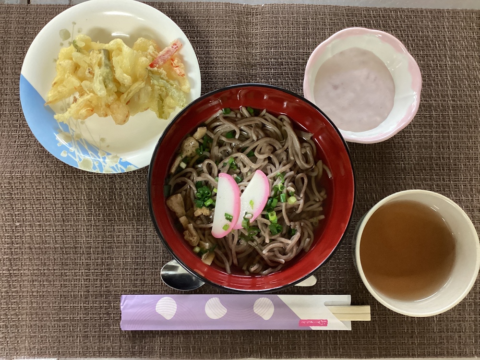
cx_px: 240
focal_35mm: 31
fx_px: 430
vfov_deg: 45.4
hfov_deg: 58.4
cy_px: 180
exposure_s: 1/60
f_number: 2.4
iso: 320
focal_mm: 3.3
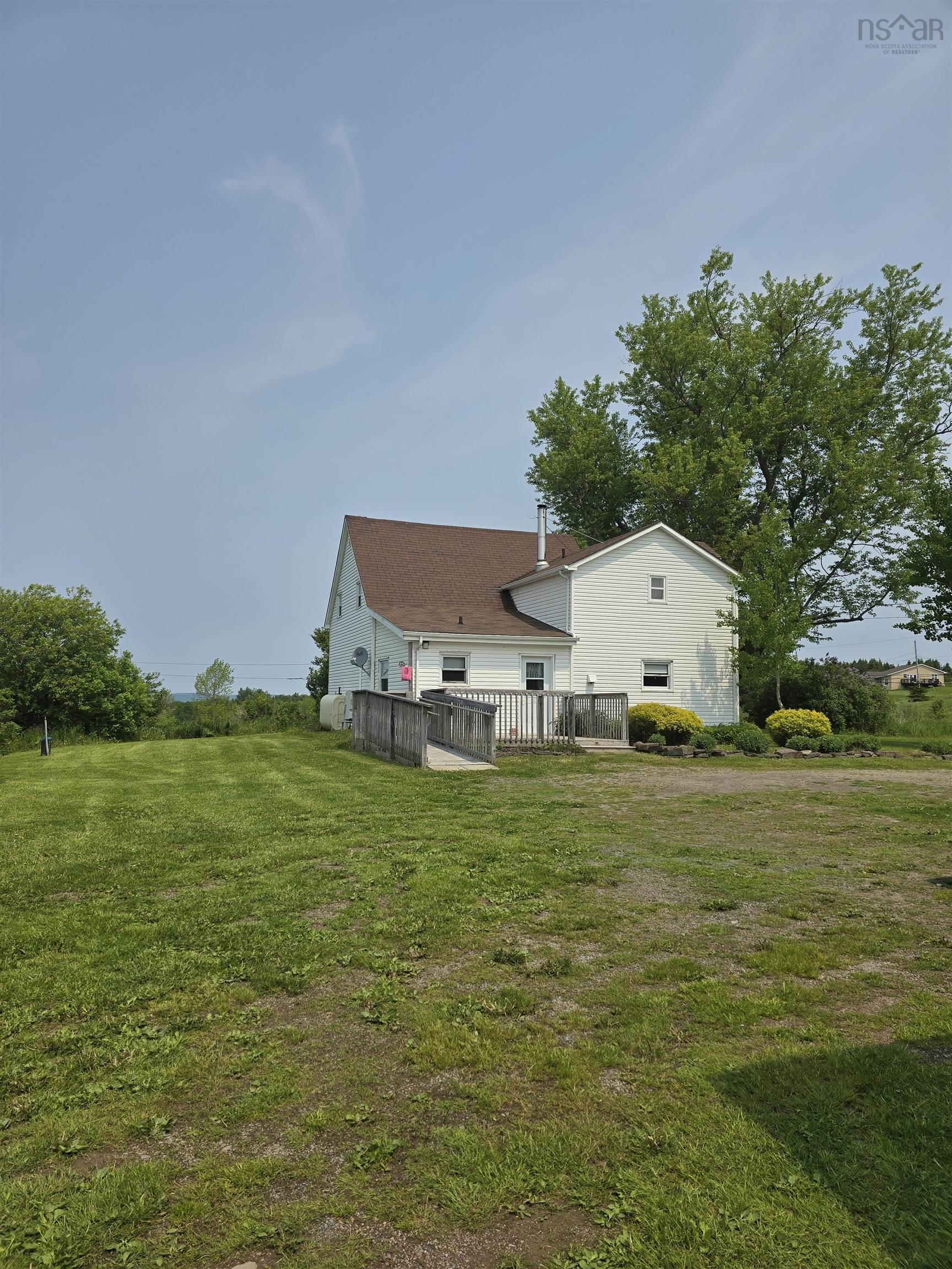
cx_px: 476
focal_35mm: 23
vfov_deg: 73.9
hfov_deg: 58.9
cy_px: 634
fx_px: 843
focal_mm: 6.3
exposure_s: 1/1681
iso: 12
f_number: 1.7
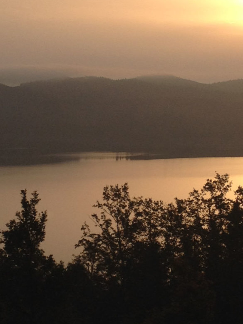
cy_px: 134
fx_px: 1077
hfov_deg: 12.9
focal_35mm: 115
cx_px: 169
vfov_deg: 17.1
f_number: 2.4
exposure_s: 1/1842
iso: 50
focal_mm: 4.28
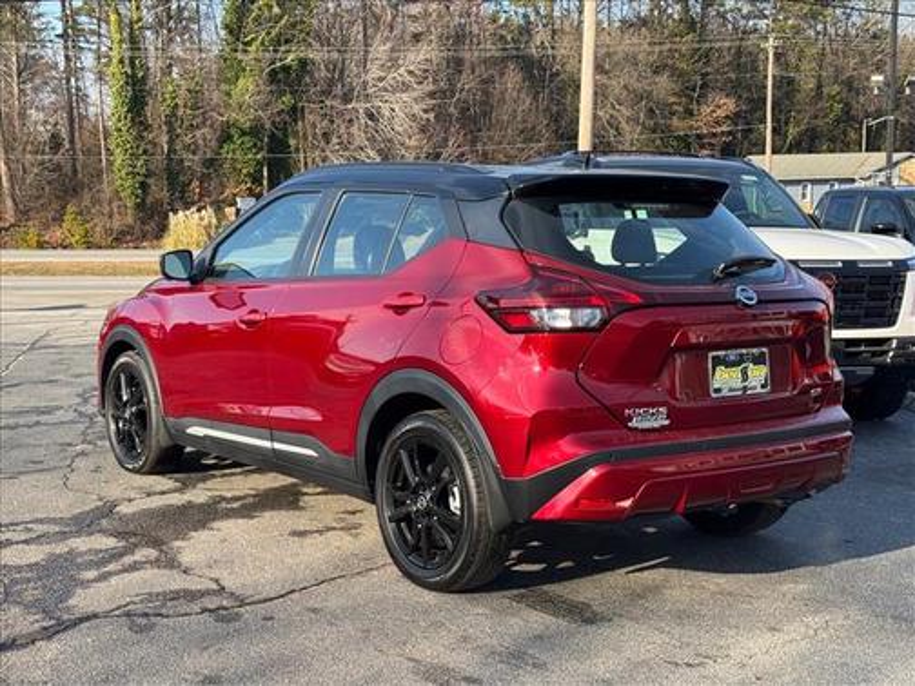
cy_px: 343
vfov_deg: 30.3
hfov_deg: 39.7
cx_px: 458
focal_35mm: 48
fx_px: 1269
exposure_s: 1/1263
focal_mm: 6.76
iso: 64
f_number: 1.78
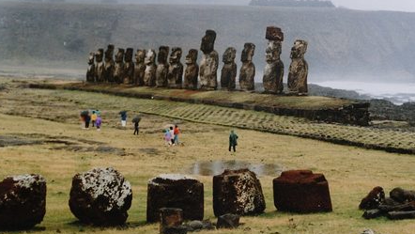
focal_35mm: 128
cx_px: 240
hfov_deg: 16.7
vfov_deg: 9.5
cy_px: 88
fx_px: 1409
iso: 250
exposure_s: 1/100
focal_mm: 90
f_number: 5.6
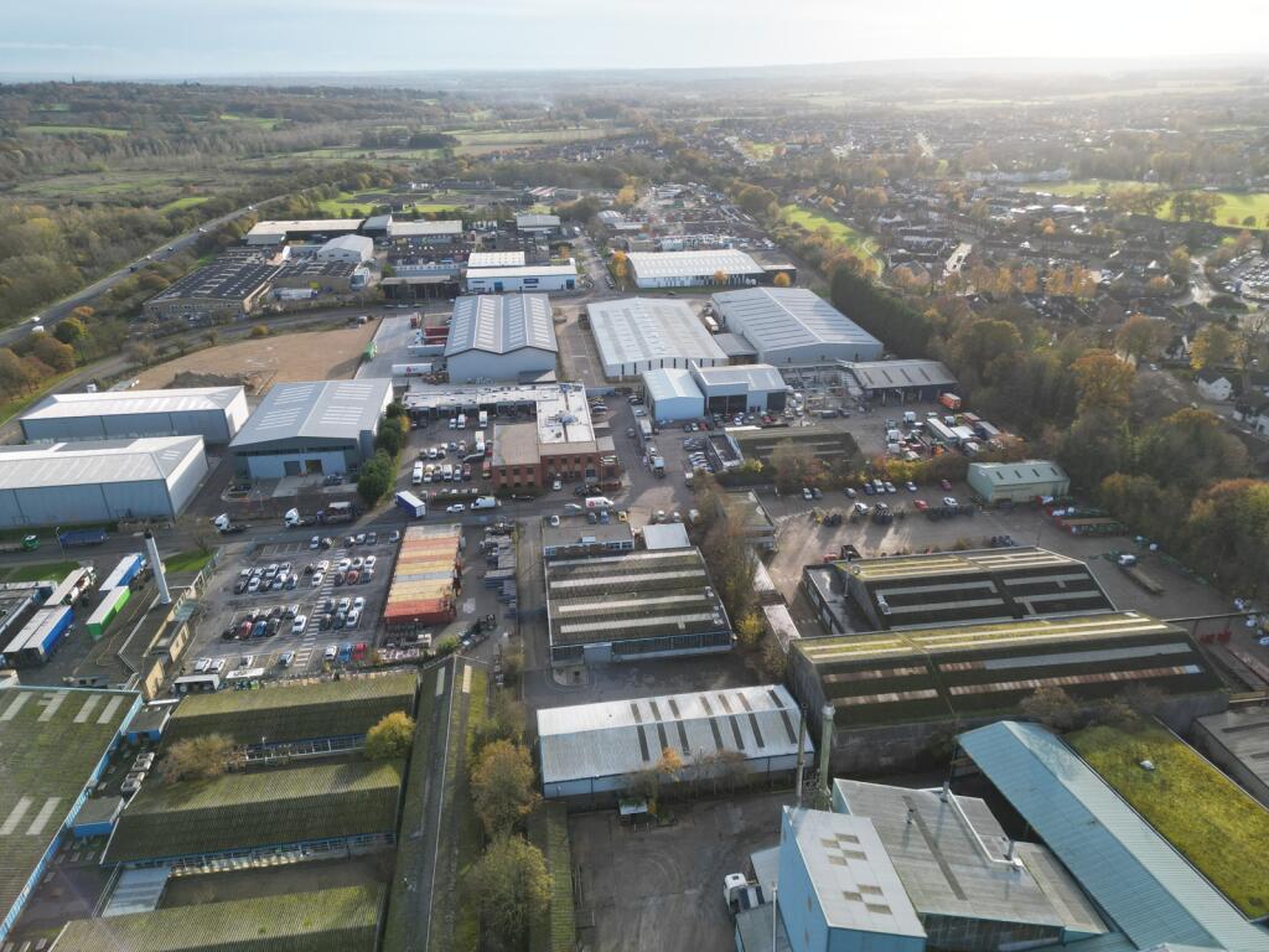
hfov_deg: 71.6
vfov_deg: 56.8
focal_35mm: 24
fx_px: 880
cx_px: 634
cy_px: 476
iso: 150
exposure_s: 1/1000
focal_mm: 6.72
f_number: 1.7
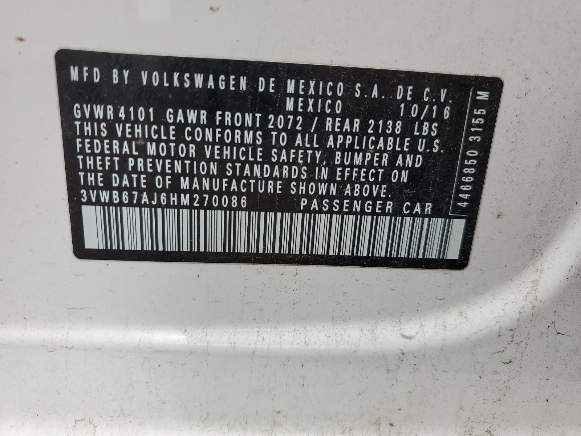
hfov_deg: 67.3
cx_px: 290
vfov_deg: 53.1
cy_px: 218
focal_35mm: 26
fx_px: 436
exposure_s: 1/128
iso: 50
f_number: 1.5
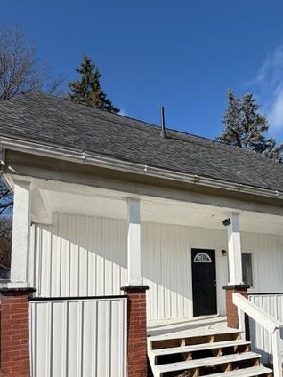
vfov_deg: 71.8
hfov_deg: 59.9
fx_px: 240
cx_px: 185
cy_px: 277
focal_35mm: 22
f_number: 2.2
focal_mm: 2.22
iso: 20
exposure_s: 1/1189
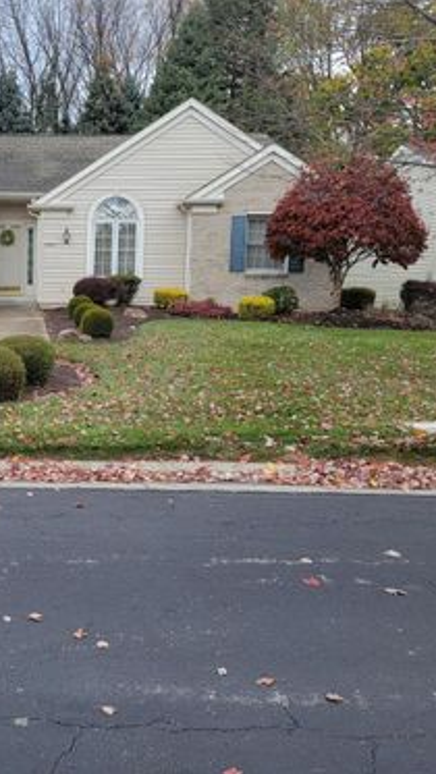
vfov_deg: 52.8
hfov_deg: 29.2
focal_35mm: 38
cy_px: 387
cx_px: -2
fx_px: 780
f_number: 1.8
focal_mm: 5.4
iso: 40
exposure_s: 1/748
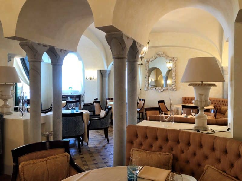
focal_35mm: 28
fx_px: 196
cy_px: 90
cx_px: 121
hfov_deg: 63.4
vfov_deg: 49.7
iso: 50
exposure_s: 1/17
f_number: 1.8
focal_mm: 3.99
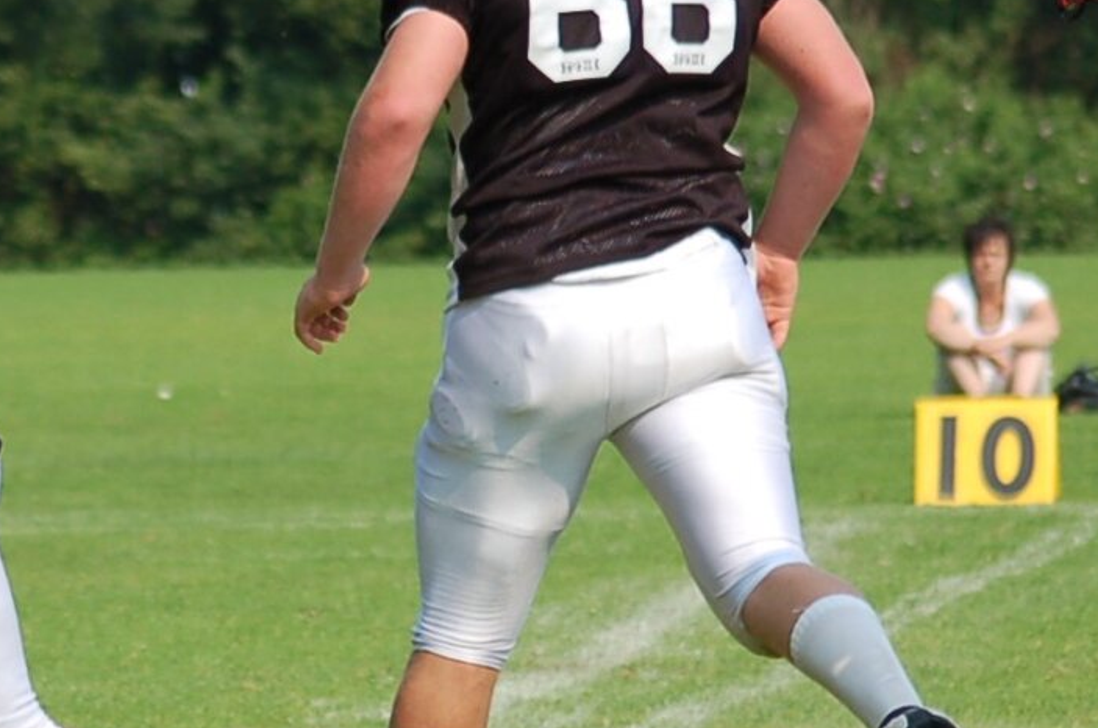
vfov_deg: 2.7
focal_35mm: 516
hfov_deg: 4.0
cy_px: 381
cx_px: -92
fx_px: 15709
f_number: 4.5
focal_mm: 110
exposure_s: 1/1250
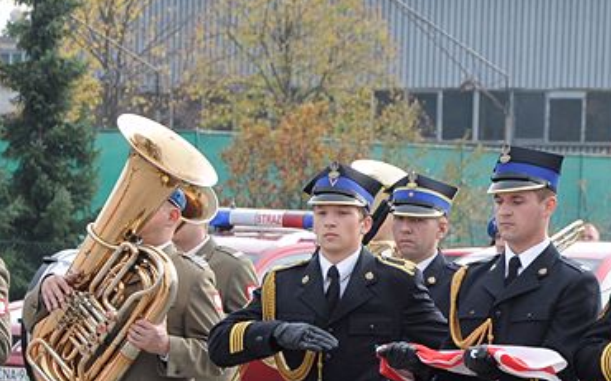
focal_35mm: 323
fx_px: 5377
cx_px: 476
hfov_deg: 6.5
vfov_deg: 4.1
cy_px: 461
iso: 500
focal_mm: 92
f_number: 6.3
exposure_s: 1/640
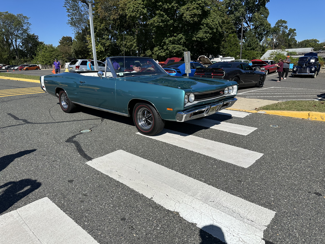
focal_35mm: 24
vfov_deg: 56.8
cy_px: 122
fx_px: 225
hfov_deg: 71.6
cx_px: 162
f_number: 1.78
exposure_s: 1/8197
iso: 80
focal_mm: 6.86
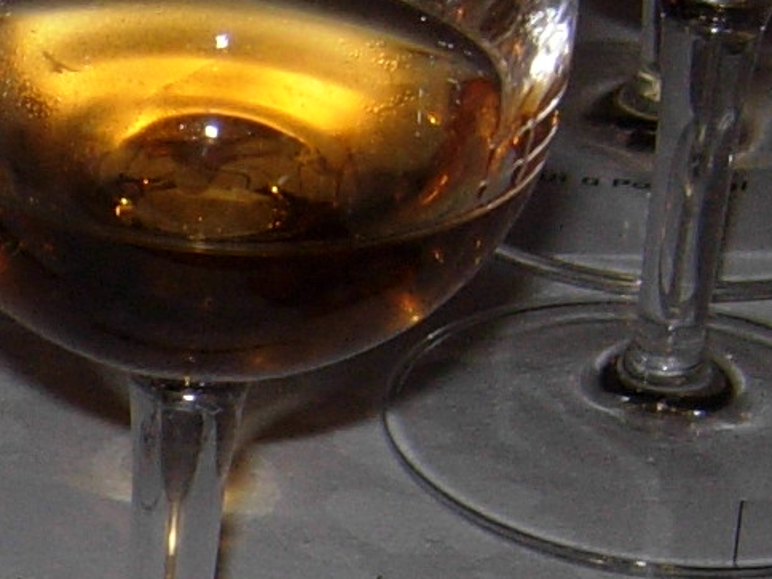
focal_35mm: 243
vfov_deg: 6.1
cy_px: 834
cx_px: -458
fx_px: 5419
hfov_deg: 8.0
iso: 50
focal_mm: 7.5
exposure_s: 1/45.2
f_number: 3.8
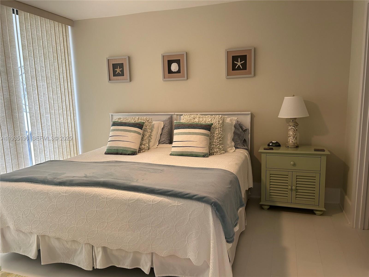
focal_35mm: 26
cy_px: 138
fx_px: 277
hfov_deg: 67.3
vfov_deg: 53.1
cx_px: 184
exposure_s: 1/120
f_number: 1.5
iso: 125
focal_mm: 5.7
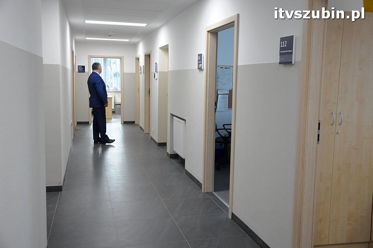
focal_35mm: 38
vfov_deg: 35.4
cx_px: 186
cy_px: 124
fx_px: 388
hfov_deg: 51.3
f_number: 5.6
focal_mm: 25
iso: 2000
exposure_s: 1/125
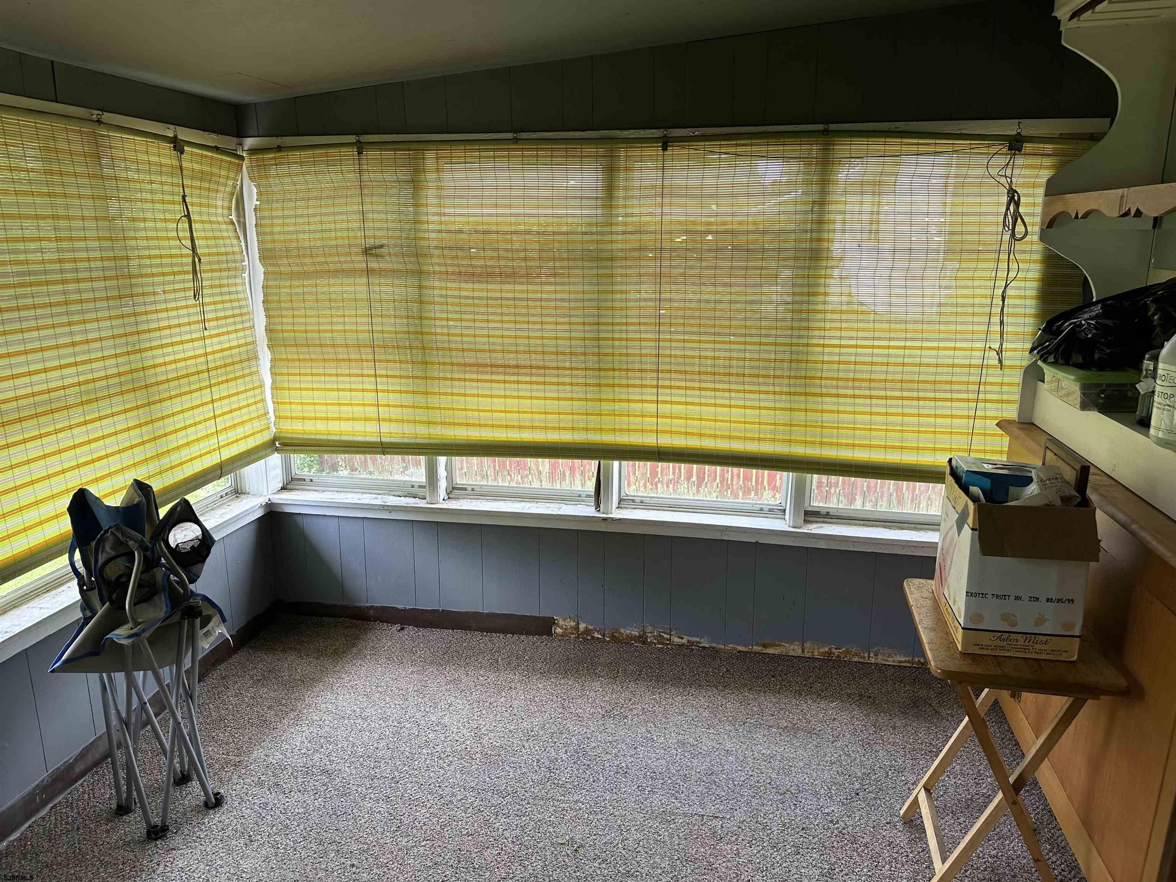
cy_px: 441
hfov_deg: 71.6
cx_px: 588
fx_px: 815
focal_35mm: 24
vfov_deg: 56.8
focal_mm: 6.86
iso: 80
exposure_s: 1/306
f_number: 1.78
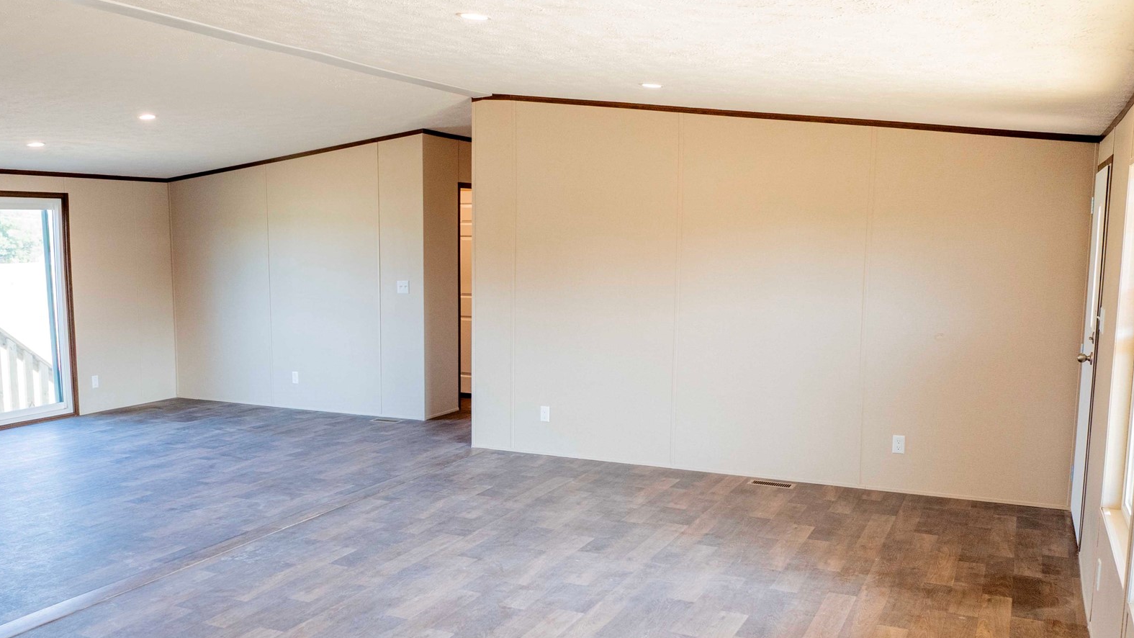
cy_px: 390
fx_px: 1022
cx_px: 477
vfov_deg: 34.5
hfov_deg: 57.7
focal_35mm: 34
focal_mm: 12.29
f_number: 2.8
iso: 200
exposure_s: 1/15
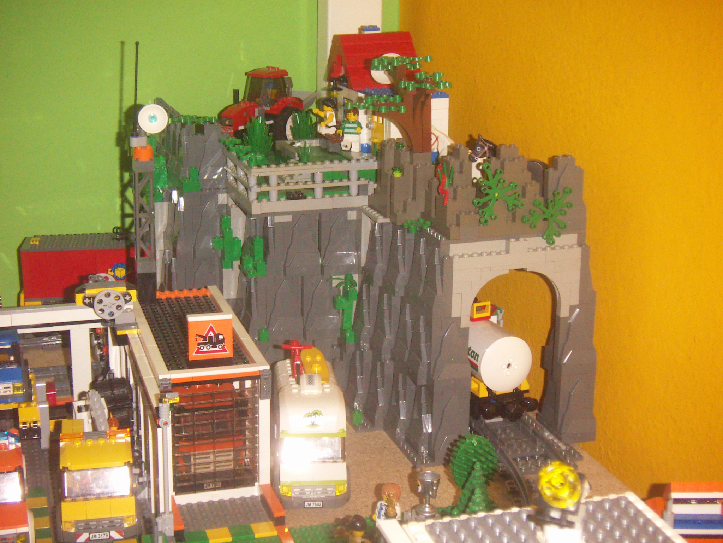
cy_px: 272
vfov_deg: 26.1
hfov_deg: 34.3
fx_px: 1170
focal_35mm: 56
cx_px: 362
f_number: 3.2
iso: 200
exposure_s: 1/50
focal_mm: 7.5
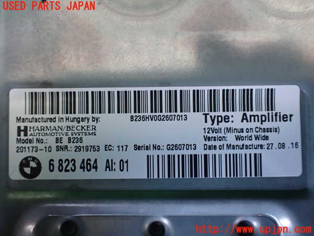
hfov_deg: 60.0
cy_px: 118
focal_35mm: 30
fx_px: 272
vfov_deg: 46.8
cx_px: 157
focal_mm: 5.4
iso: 800
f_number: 2.3
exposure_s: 1/100
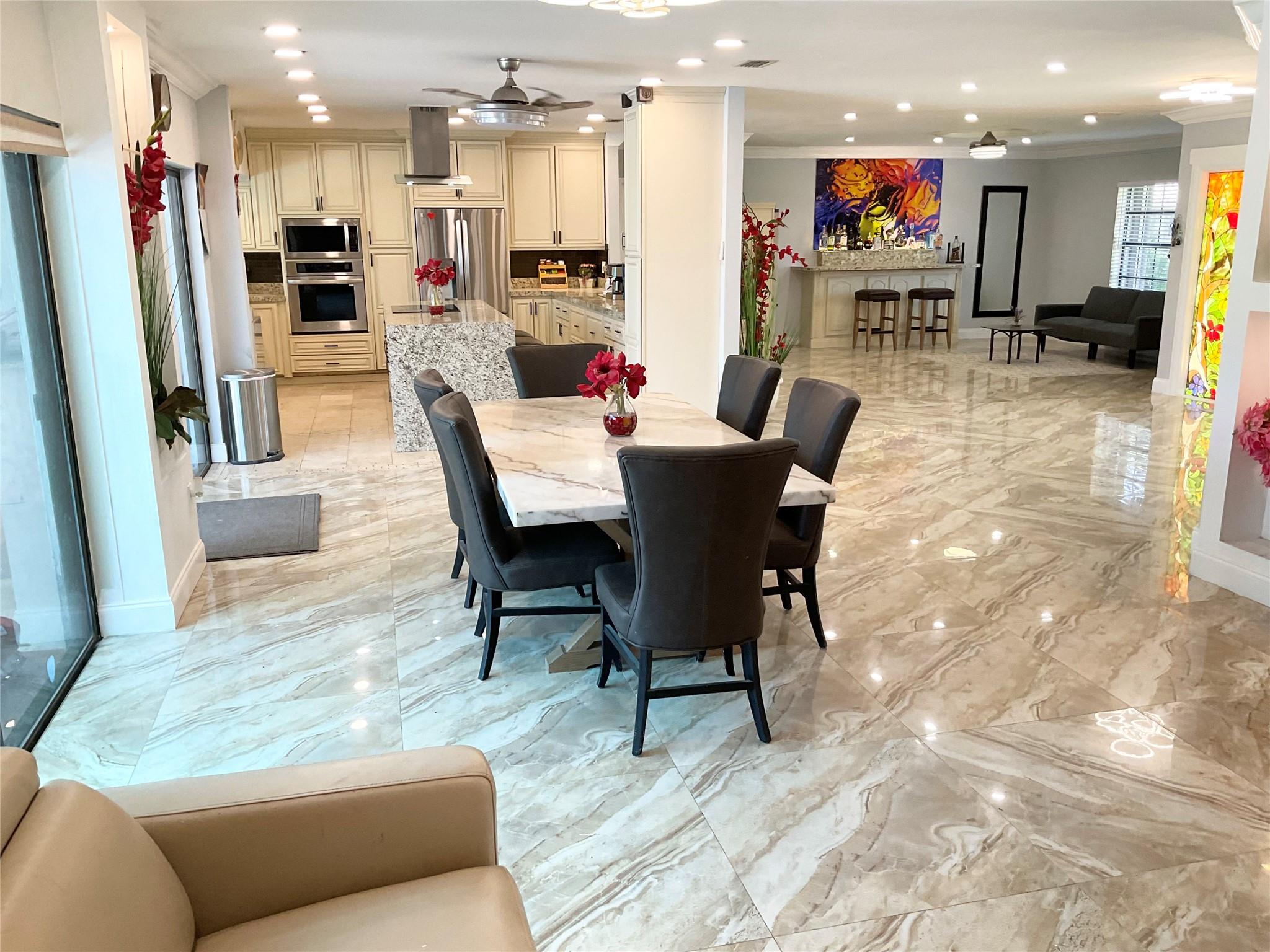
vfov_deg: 48.2
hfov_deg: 61.7
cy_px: 476
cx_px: 635
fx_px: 1064
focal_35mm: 29
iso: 64
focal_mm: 3
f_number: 1.8
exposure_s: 1/120
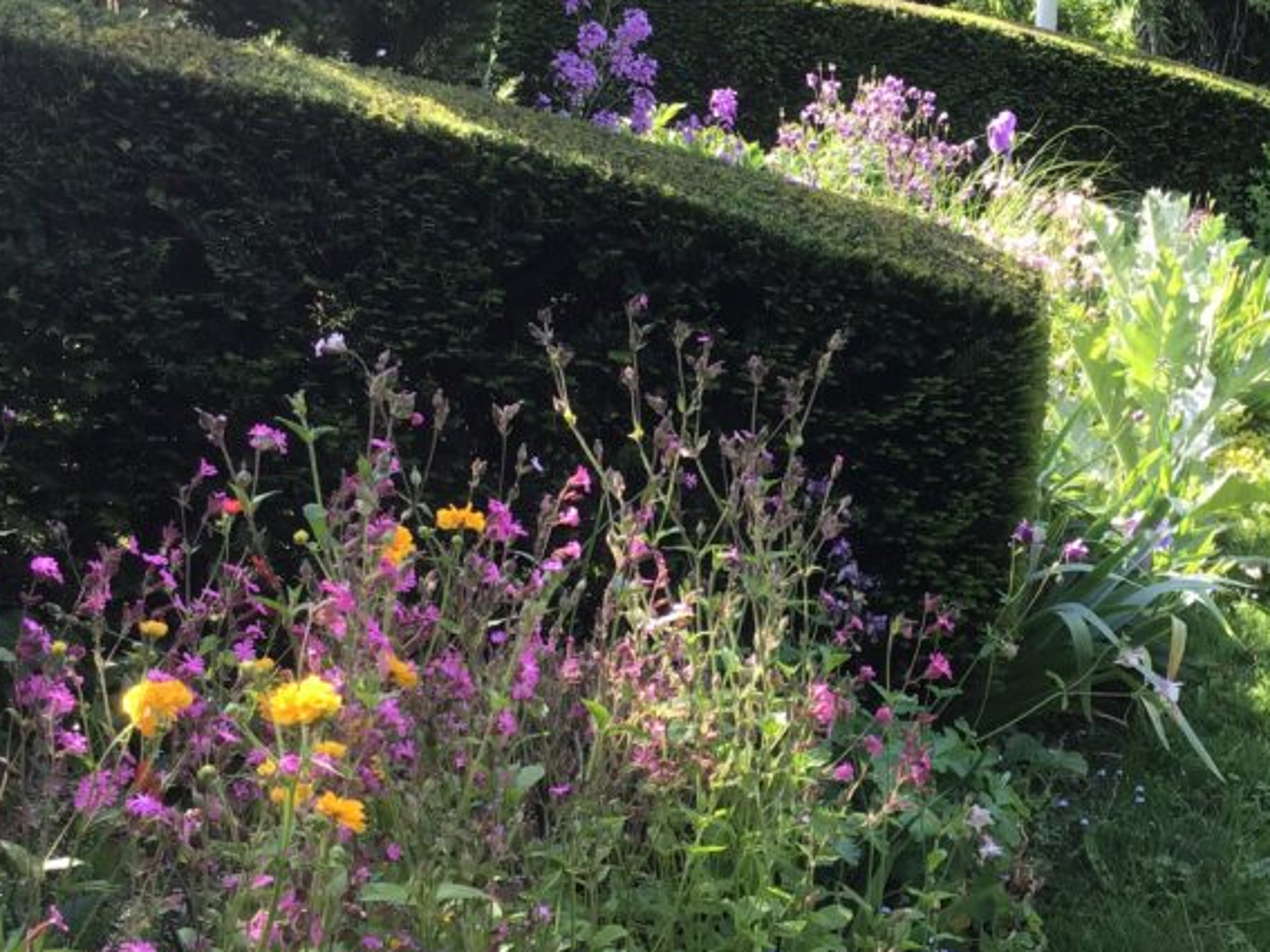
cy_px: 376
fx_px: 2054
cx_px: 865
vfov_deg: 26.0
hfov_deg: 34.0
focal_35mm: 56
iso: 25
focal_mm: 3.3
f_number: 2.4
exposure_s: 1/122
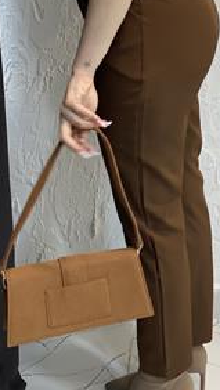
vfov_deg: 25.6
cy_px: 190
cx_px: 170
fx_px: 859
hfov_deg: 14.5
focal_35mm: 83
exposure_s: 1/100
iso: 160
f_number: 2
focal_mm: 6
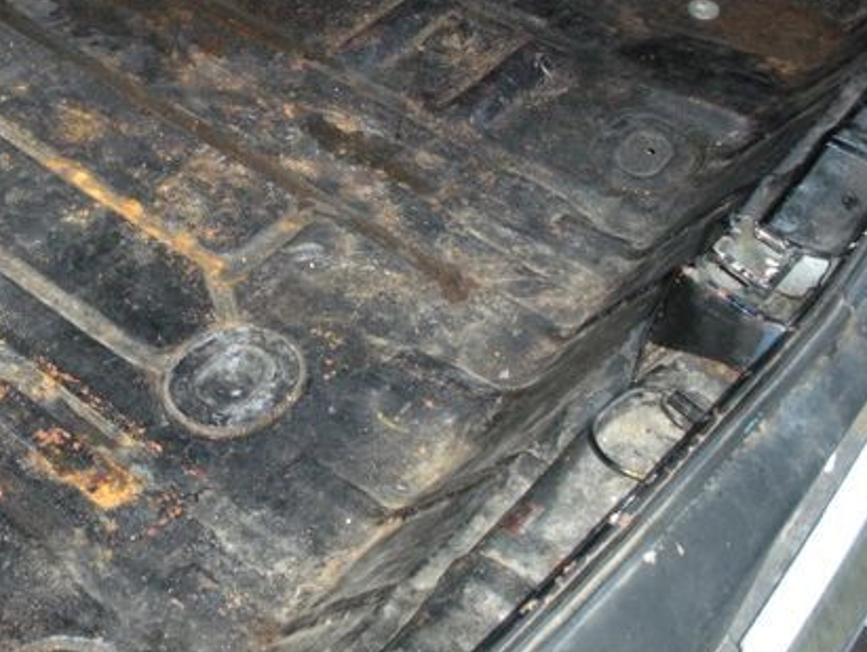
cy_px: 188
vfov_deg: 25.9
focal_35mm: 56
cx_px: 215
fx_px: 1404
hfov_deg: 33.6
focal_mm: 6.3
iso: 400
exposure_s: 1/60
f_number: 3.5
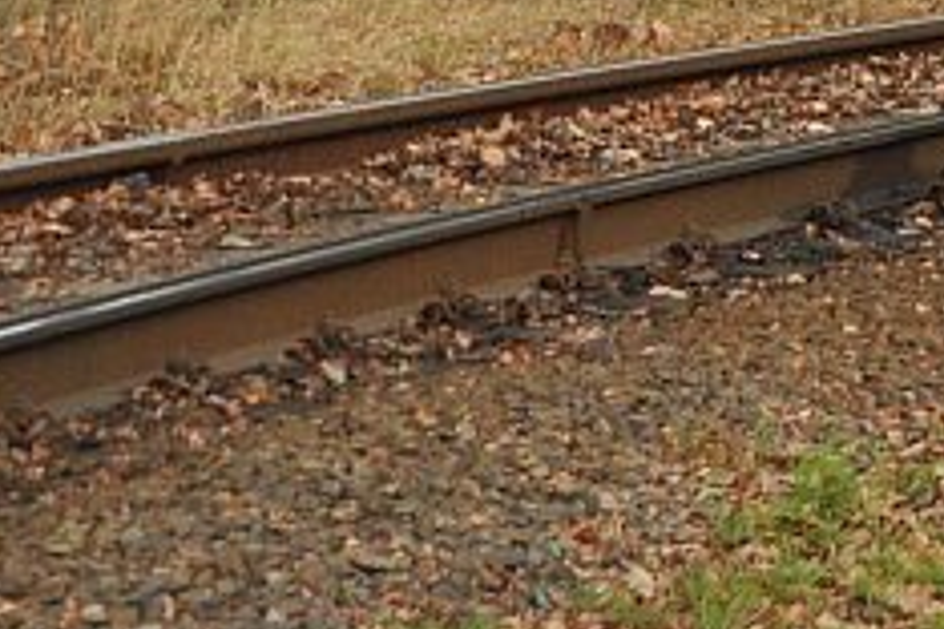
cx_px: 2425
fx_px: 5873
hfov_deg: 8.3
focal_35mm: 224
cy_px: -762
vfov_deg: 5.9
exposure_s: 1/500
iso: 640
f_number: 6.3
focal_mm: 28
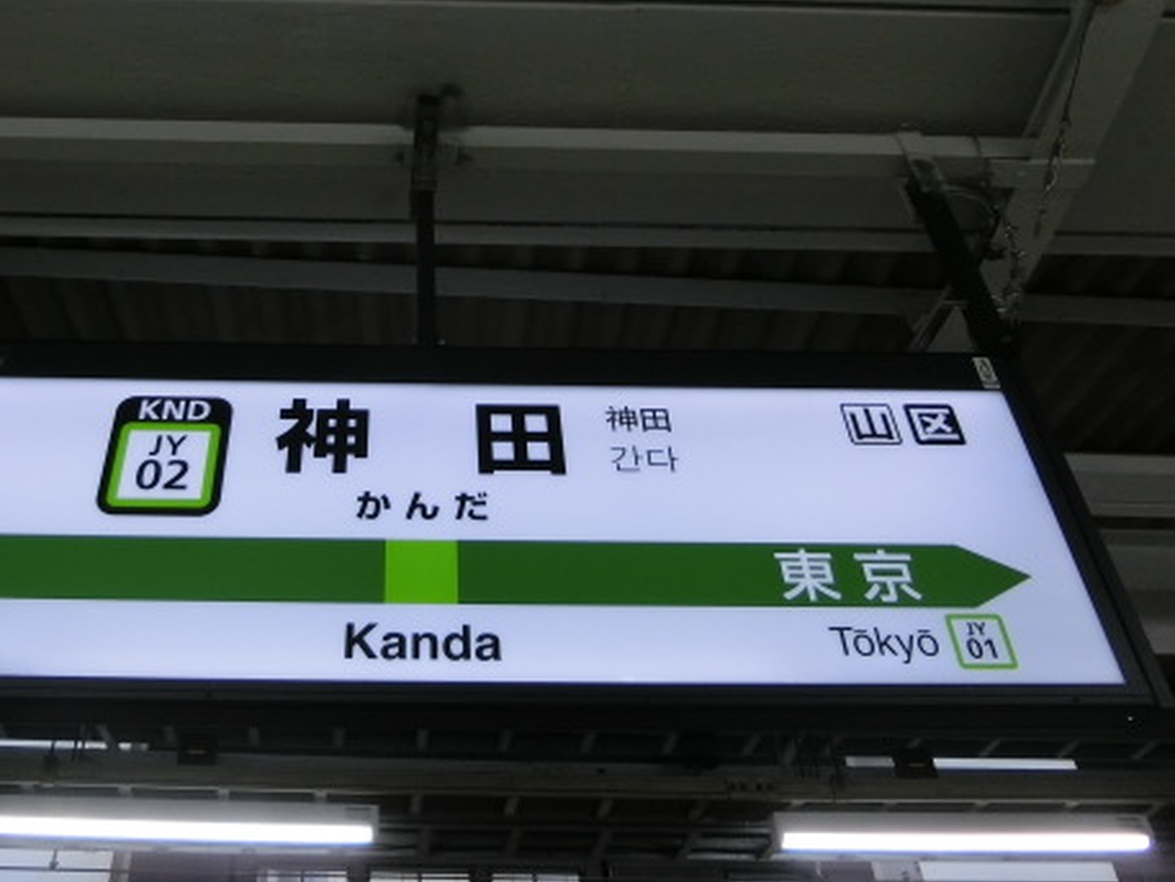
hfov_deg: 51.9
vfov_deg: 40.2
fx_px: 1188
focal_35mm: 35
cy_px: 285
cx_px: 424
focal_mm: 4.5
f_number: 3.5
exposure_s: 1/125
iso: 200
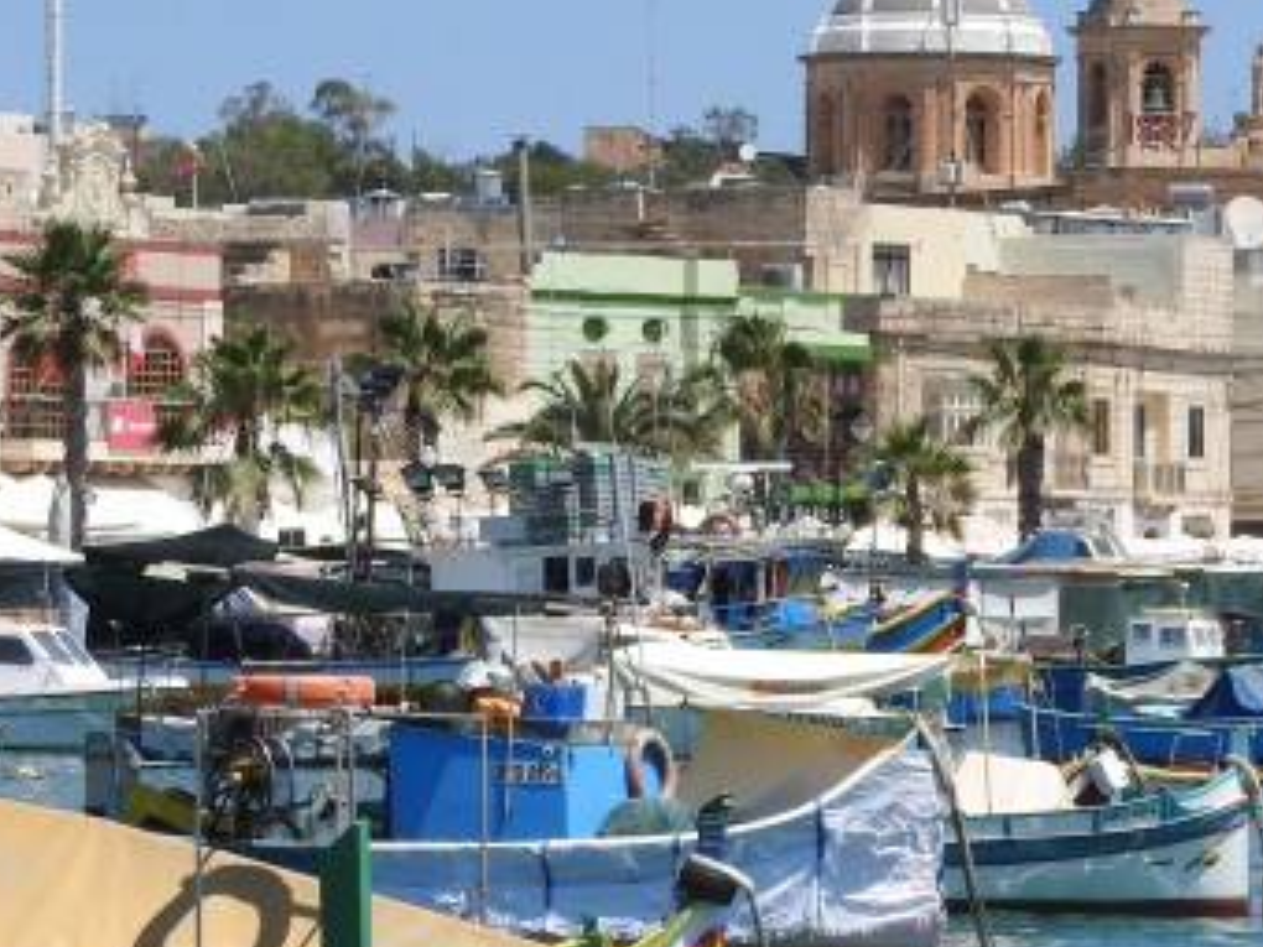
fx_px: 10727
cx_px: 1085
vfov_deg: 5.1
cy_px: 754
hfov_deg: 6.7
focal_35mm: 294
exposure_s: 1/800
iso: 100
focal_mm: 22.4
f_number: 5
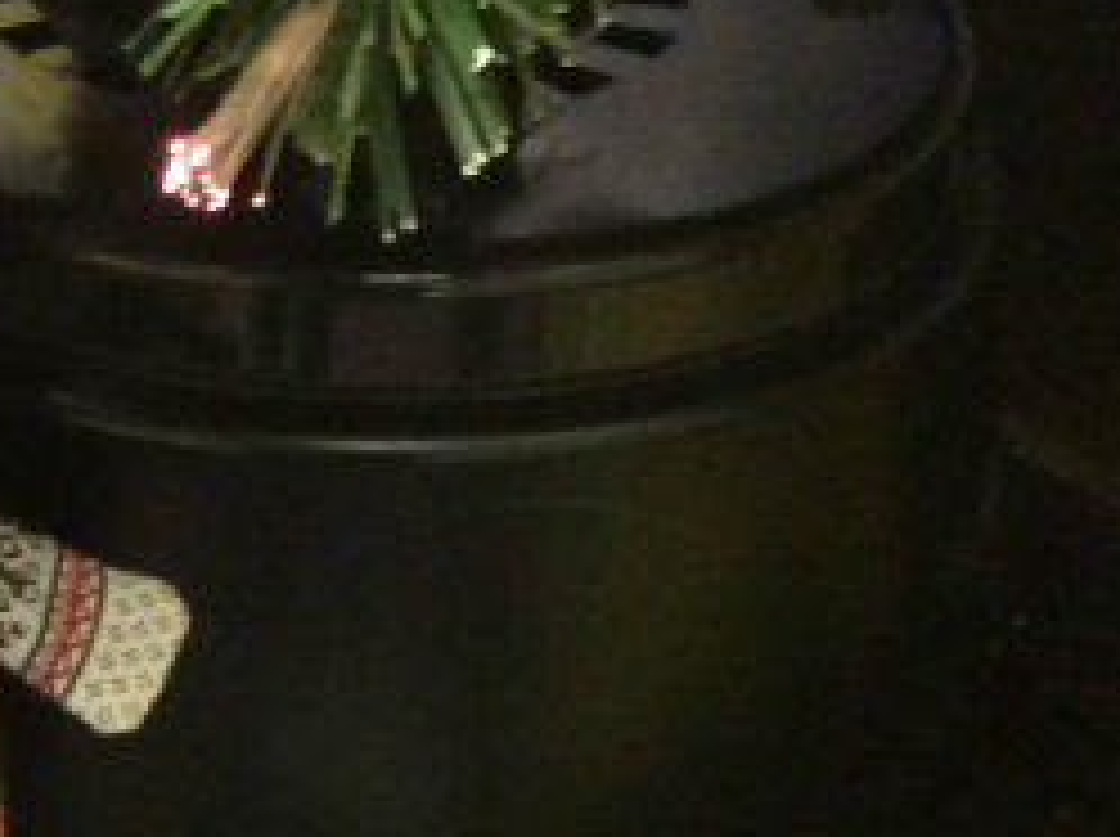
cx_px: -315
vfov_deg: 11.7
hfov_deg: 15.0
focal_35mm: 126
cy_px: 612
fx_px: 4071
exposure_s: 1/17
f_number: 2.4
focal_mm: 3.3
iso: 250
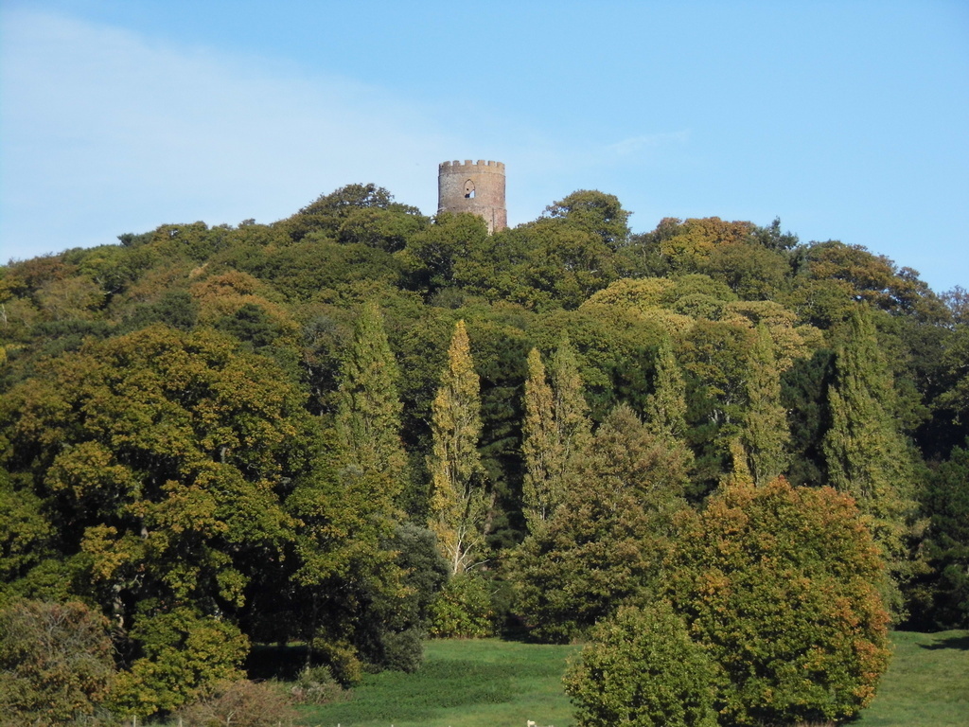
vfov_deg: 9.1
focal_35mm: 164
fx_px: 4591
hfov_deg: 12.0
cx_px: 484
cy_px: 364
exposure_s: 1/800
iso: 100
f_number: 4
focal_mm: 29.5
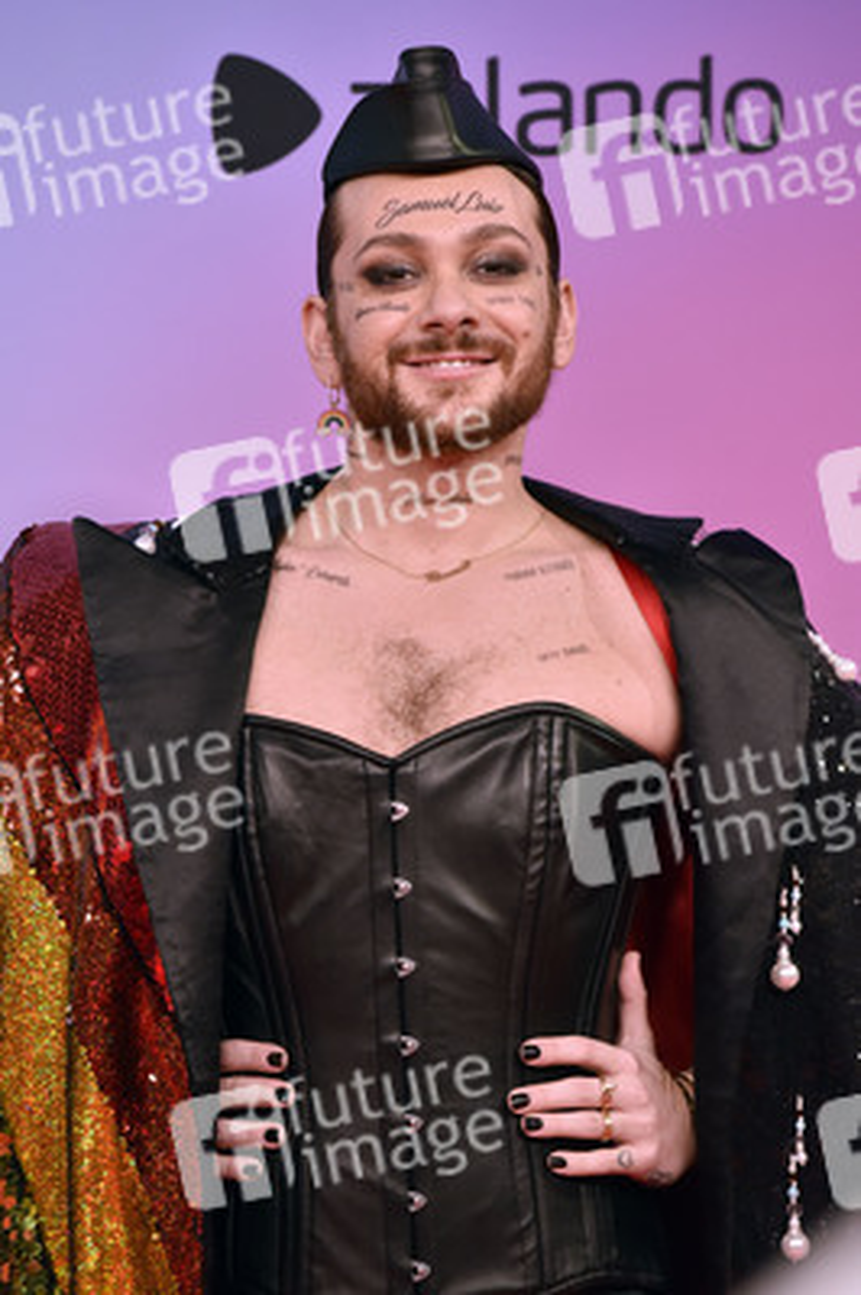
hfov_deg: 6.9
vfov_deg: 10.3
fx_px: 7187
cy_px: 648
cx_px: 430
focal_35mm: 200
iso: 2000
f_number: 5.6
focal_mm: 200
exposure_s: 1/200
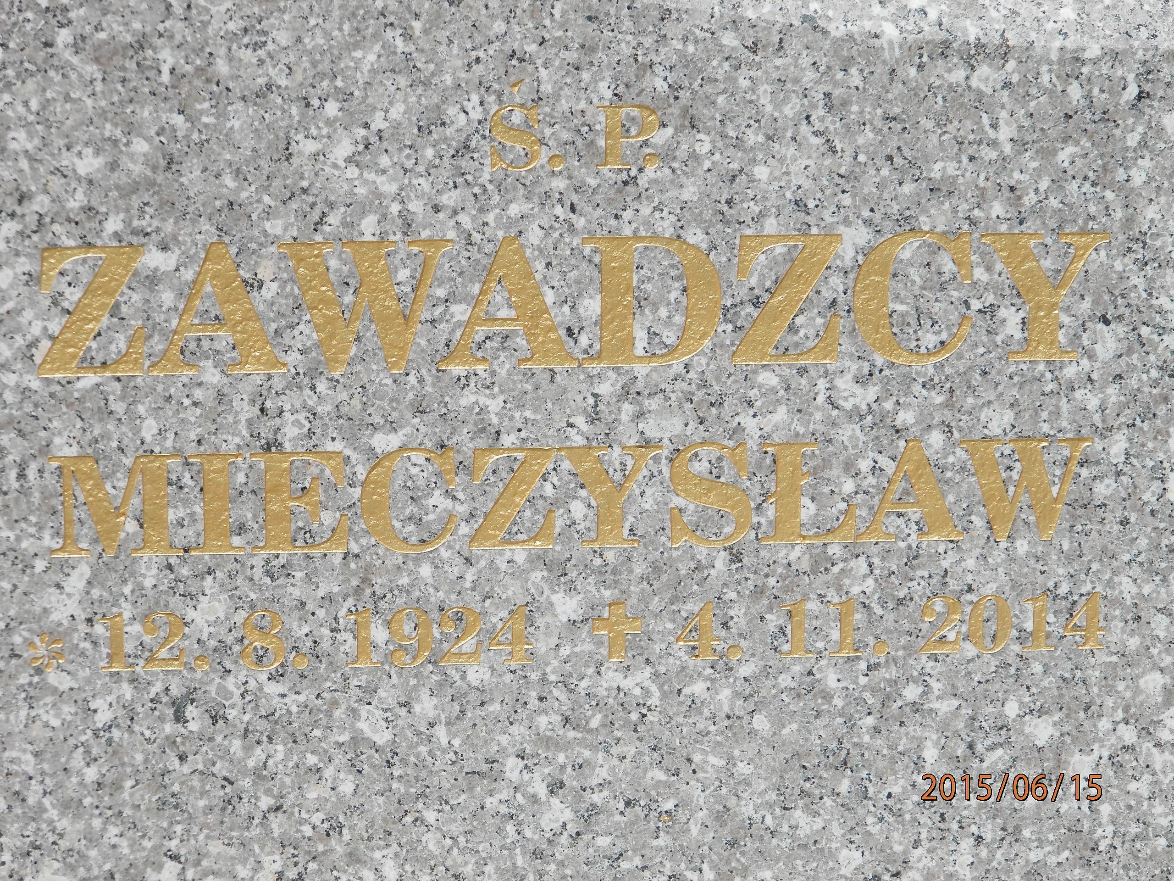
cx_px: 587
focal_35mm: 132
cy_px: 440
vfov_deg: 11.2
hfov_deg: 14.9
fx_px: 4477
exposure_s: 1/800
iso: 80
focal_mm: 23.6
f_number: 4.7
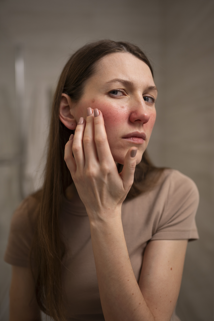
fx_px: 312
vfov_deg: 54.4
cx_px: 107
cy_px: 160
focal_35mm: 35
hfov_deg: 37.9
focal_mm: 35
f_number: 1.8
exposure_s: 1/400
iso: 320
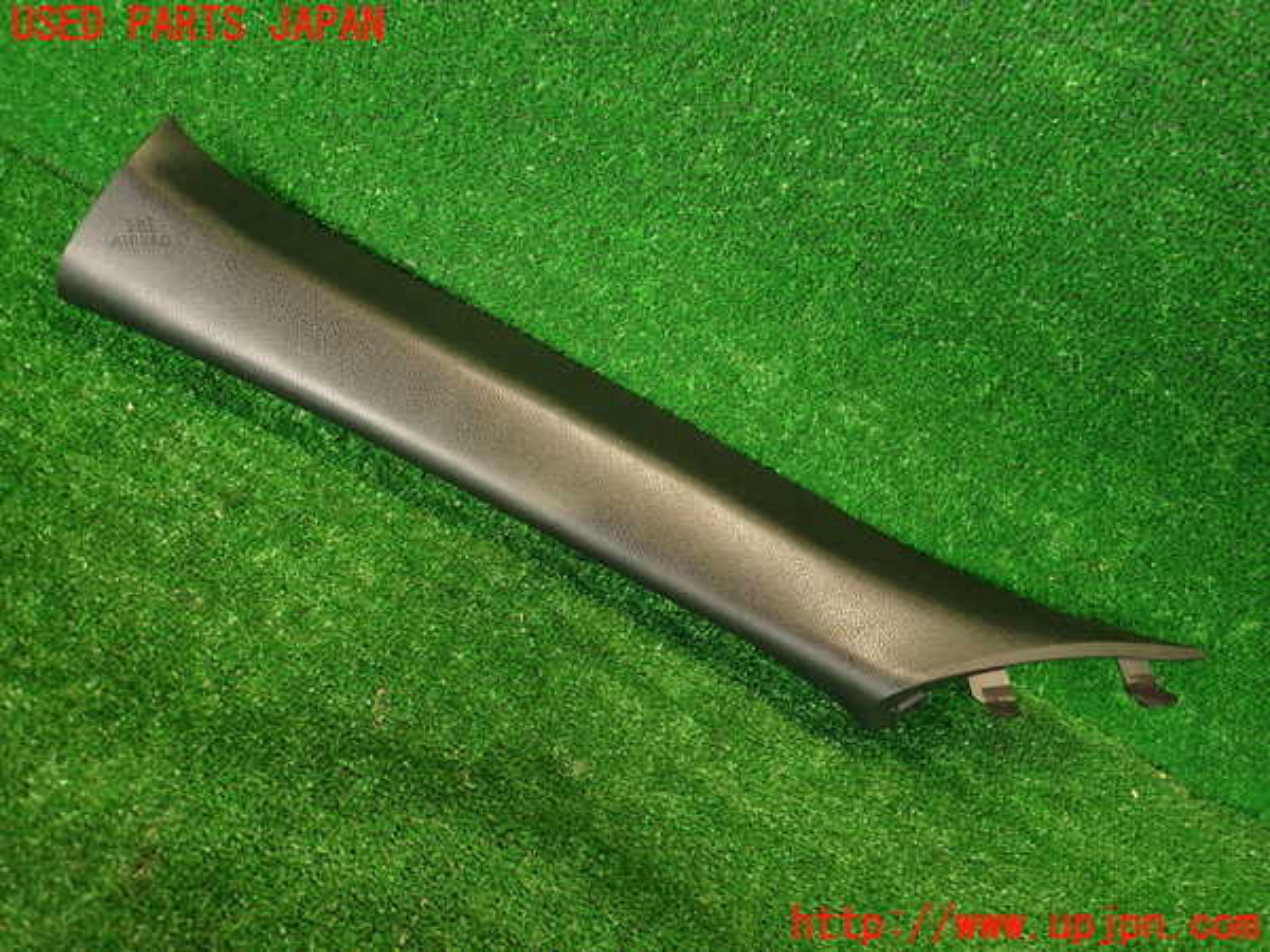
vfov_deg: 54.9
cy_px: 476
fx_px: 917
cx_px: 635
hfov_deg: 69.4
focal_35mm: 25
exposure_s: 1/30
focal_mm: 4.5
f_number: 2
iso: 200
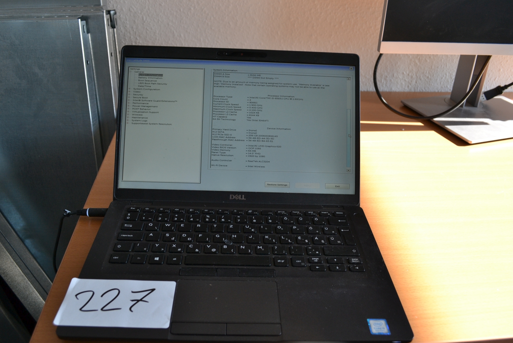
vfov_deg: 42.3
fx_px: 442
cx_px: 256
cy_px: 176
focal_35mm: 31
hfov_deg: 60.3
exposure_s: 1/125
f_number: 5.6
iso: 320
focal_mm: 20
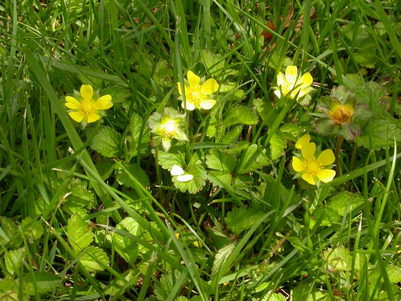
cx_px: 200
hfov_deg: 16.3
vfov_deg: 12.2
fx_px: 1402
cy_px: 150
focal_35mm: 121
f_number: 6.3
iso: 100
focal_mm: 25.1
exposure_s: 1/137
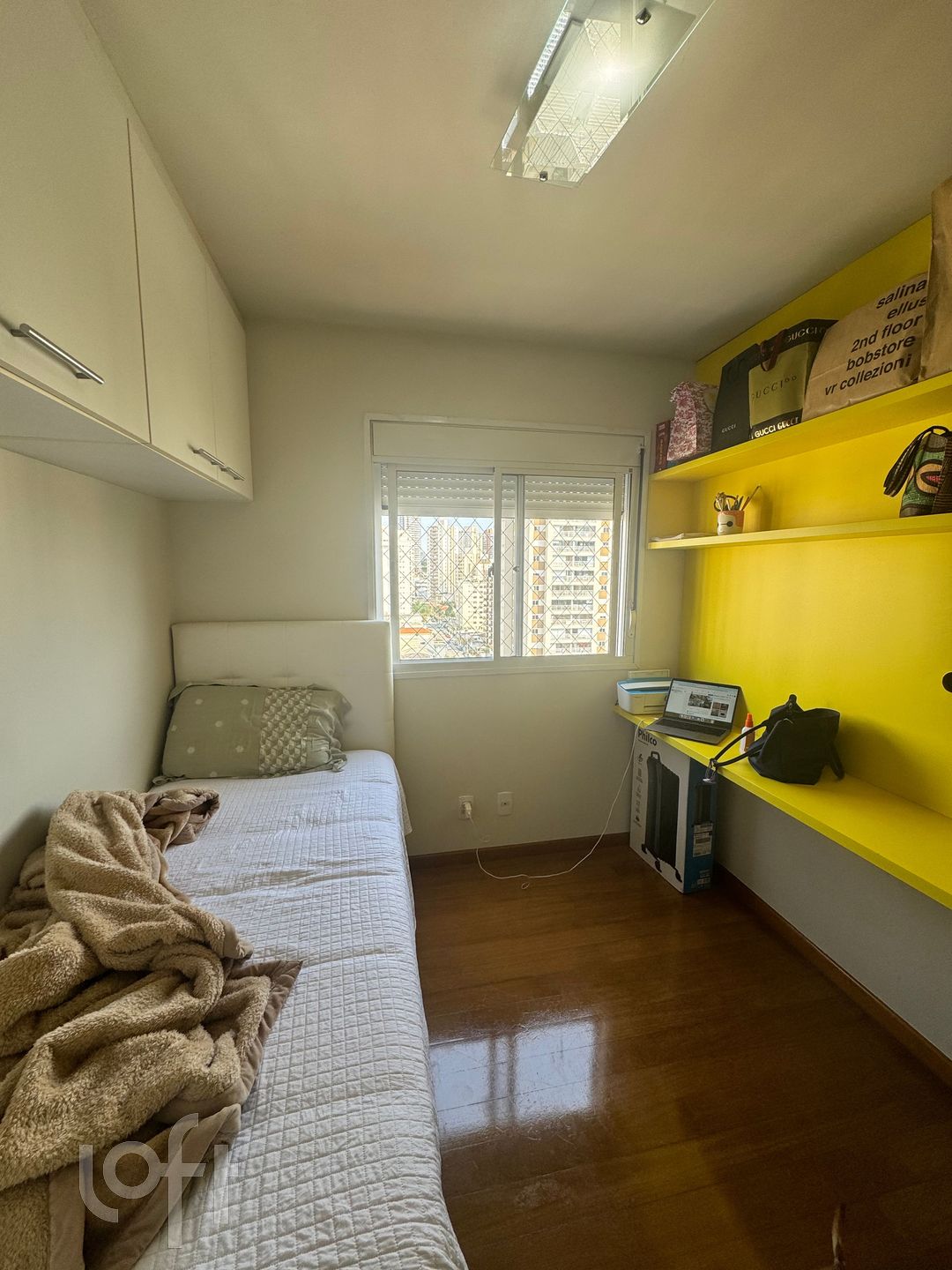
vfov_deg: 102.1
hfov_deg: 85.7
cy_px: 635
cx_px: 476
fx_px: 513
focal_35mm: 14
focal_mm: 2.22
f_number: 2.2
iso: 40
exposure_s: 1/197
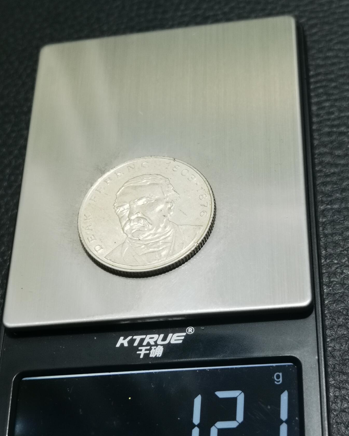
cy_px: 228
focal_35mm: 65
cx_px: 175
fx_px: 839
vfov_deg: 29.1
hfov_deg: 23.5
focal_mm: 6.67
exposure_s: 1/100
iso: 160
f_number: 1.9
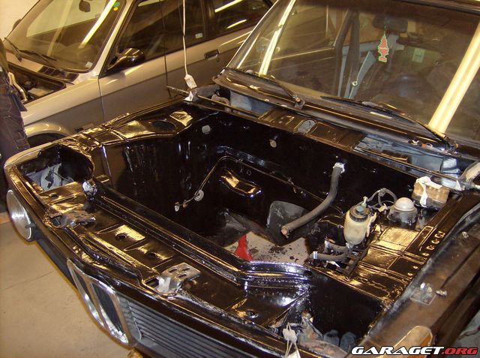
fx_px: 498
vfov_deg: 39.5
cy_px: 179
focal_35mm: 36
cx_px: 240
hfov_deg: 51.5
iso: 200
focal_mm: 6
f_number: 2.8
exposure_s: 1/60
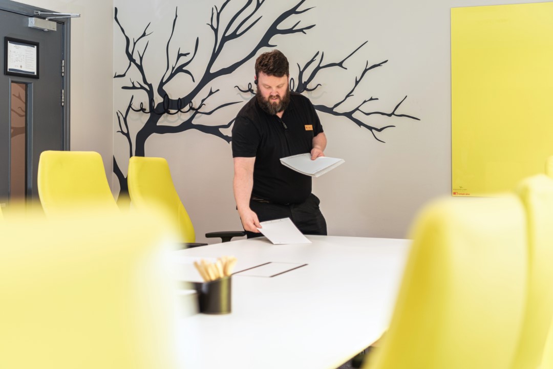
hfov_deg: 38.2
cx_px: 276
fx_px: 799
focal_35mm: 52
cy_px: 184
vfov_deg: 26.0
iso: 320
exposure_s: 1/200
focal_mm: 52
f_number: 2.8
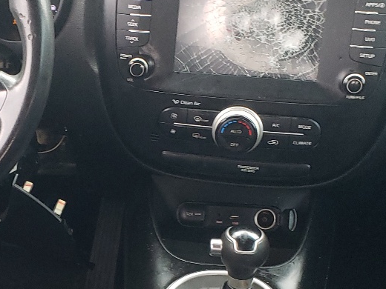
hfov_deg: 24.0
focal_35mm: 80
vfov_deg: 18.2
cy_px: 248
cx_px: 73
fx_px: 892
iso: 176
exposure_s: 1/60.2
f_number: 1.5
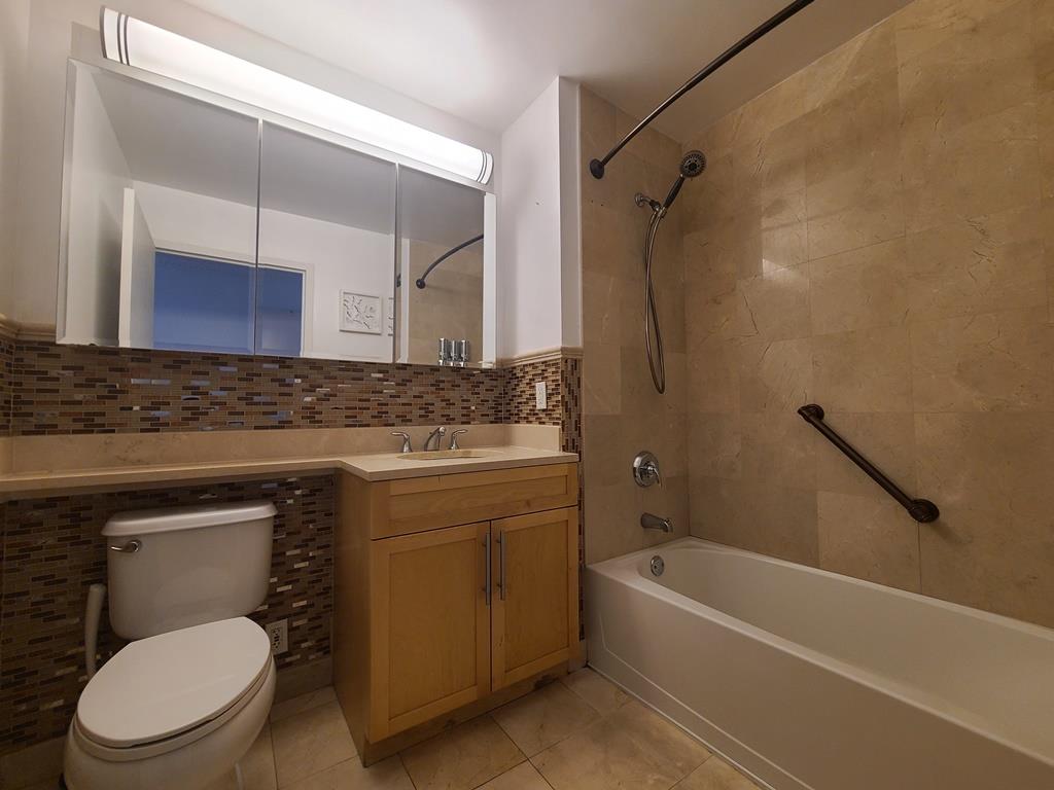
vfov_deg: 89.9
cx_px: 527
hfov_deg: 106.2
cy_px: 395
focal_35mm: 13
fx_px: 396
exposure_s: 1/59
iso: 200
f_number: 2.2
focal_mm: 2.2
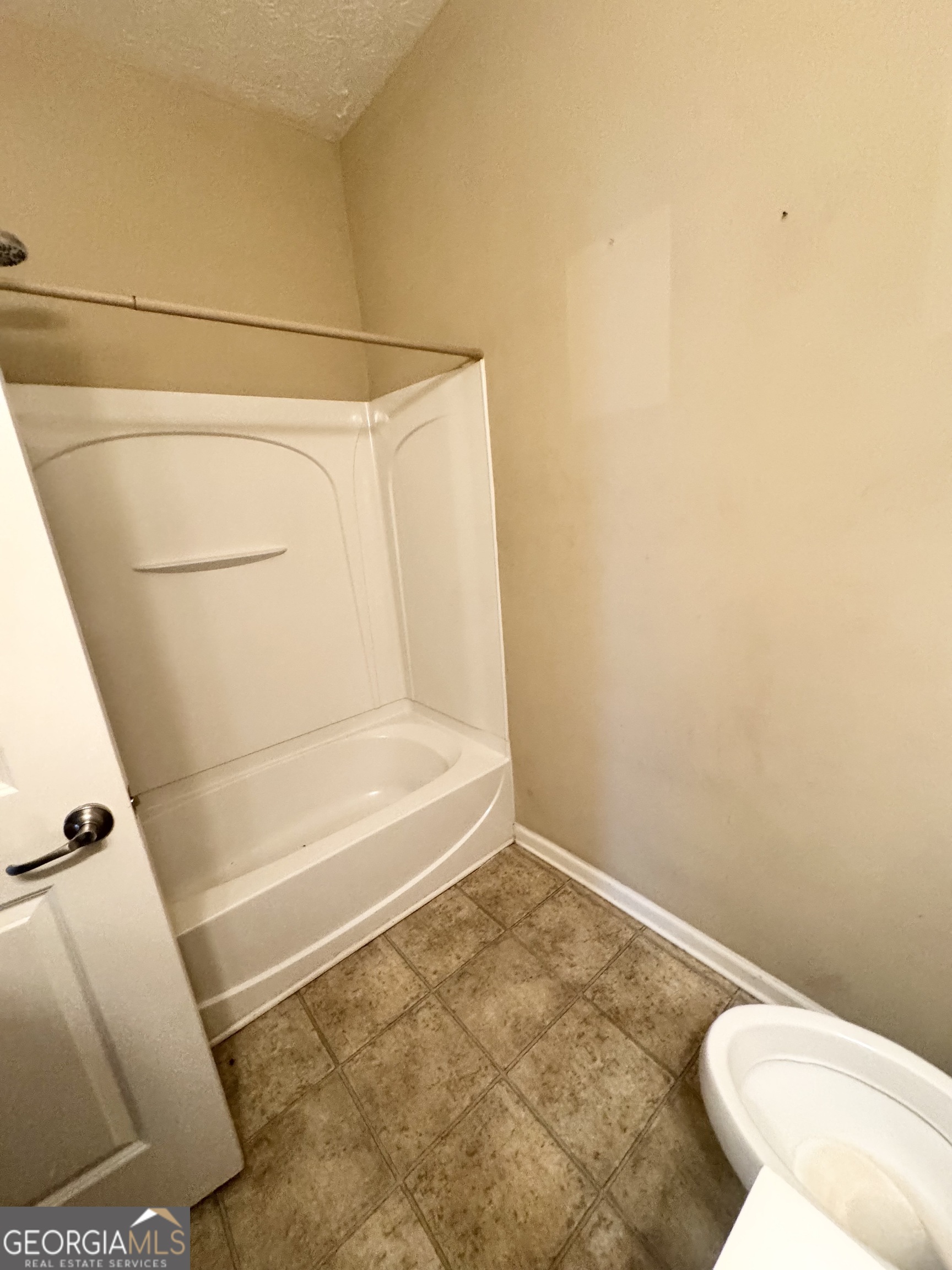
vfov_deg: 102.1
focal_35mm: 14
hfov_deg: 85.7
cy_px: 635
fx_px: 513
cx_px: 476
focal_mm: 2.22
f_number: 2.2
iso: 640
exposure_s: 1/60
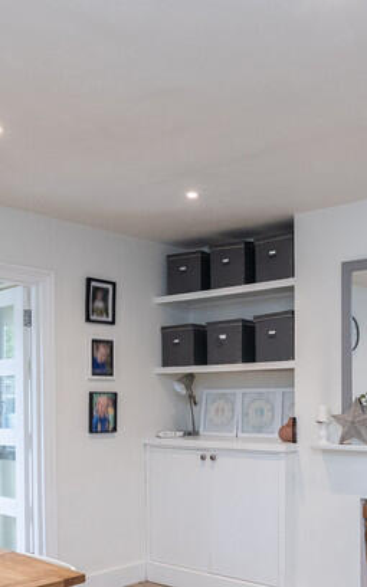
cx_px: 219
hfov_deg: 31.2
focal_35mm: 41
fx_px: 656
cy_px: 434
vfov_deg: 46.6
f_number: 7.1
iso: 1000
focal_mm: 16
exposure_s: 1/50
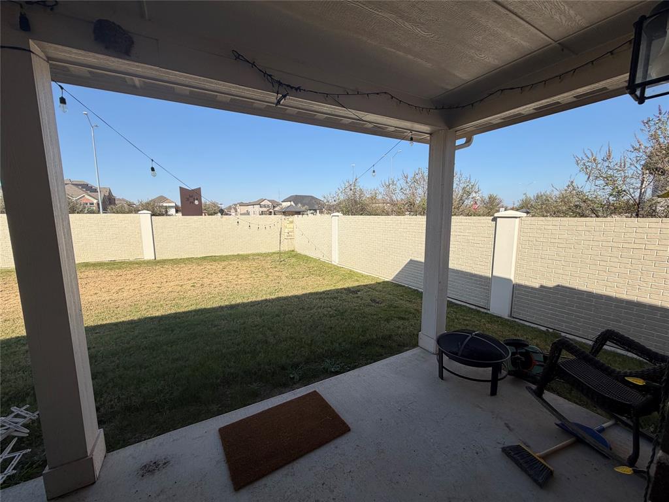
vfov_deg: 85.7
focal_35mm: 14
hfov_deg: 102.1
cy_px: 251
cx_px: 334
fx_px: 271
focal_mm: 2.22
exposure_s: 1/841
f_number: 2.2
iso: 20
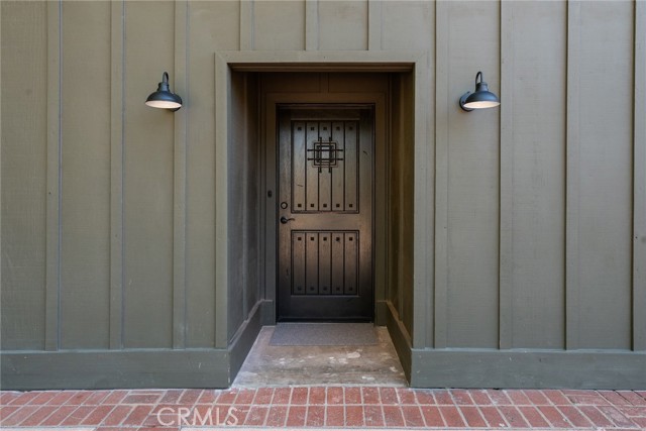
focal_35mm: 24
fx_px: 431
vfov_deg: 53.2
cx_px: 323
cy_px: 216
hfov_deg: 73.7
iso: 250
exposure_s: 1/100
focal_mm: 24
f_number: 8
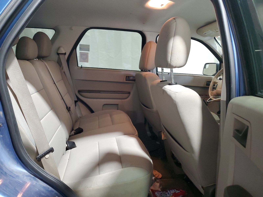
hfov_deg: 67.3
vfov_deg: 53.1
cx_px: 132
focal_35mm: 26
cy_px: 98
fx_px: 198
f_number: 1.5
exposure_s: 1/60.2
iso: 282
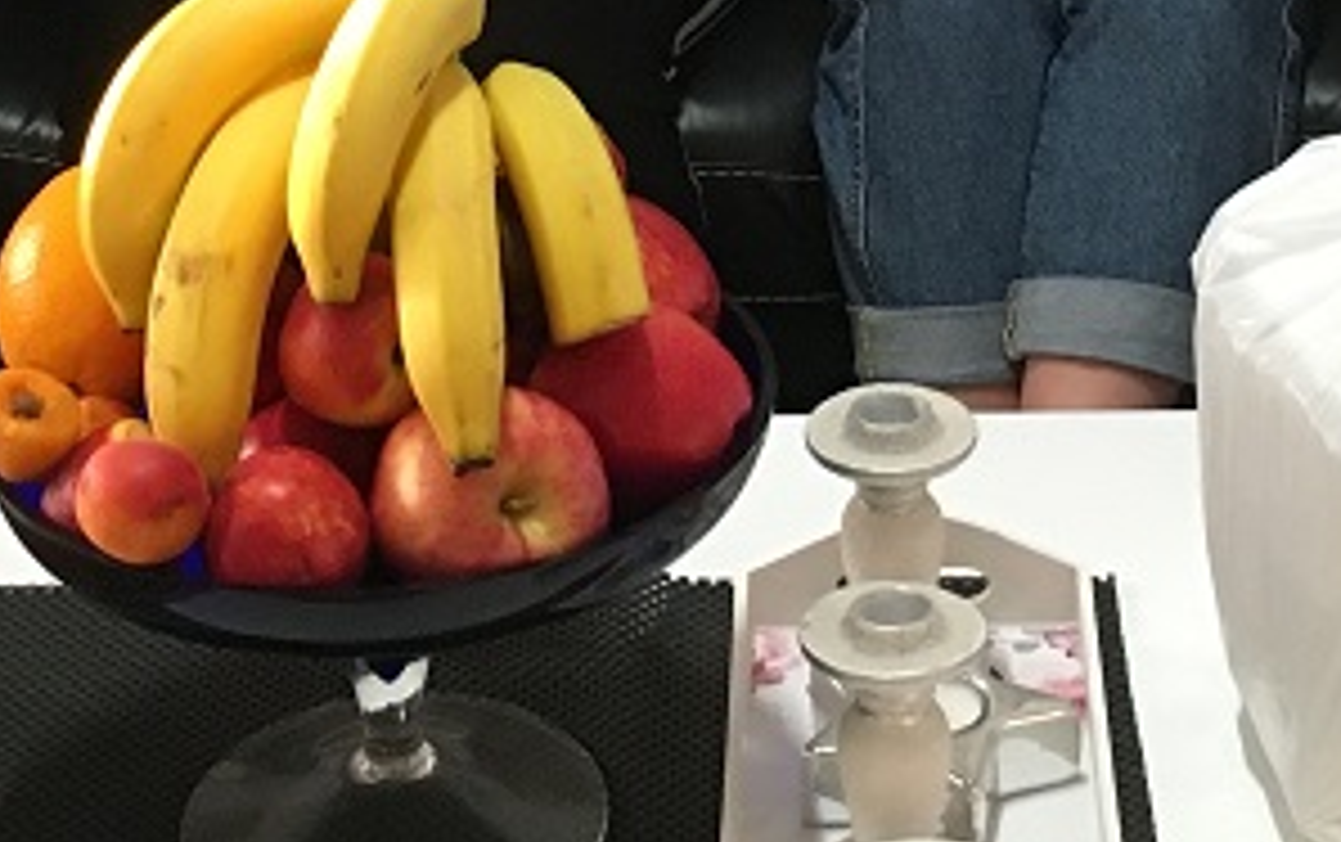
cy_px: -531
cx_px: 878
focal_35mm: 103
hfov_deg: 20.1
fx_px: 3769
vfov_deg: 12.0
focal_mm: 4.15
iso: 200
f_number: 2.2
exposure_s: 1/25
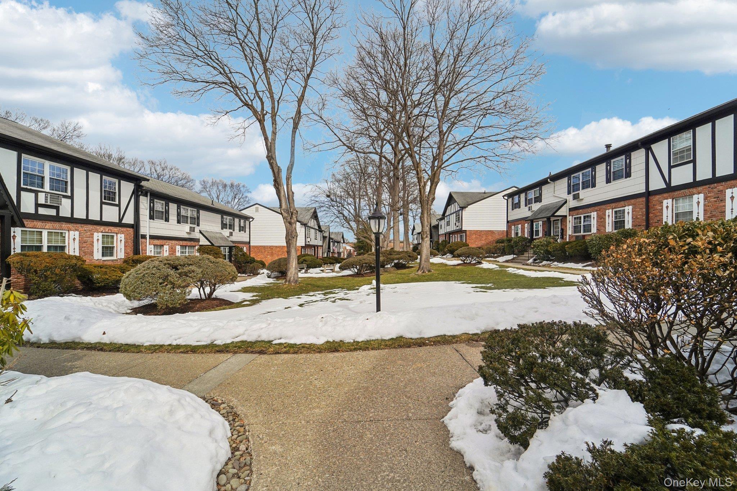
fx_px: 287
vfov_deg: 81.2
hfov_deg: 104.3
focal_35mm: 14
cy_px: 246
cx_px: 368
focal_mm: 14
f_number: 8
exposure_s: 1/1600
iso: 400
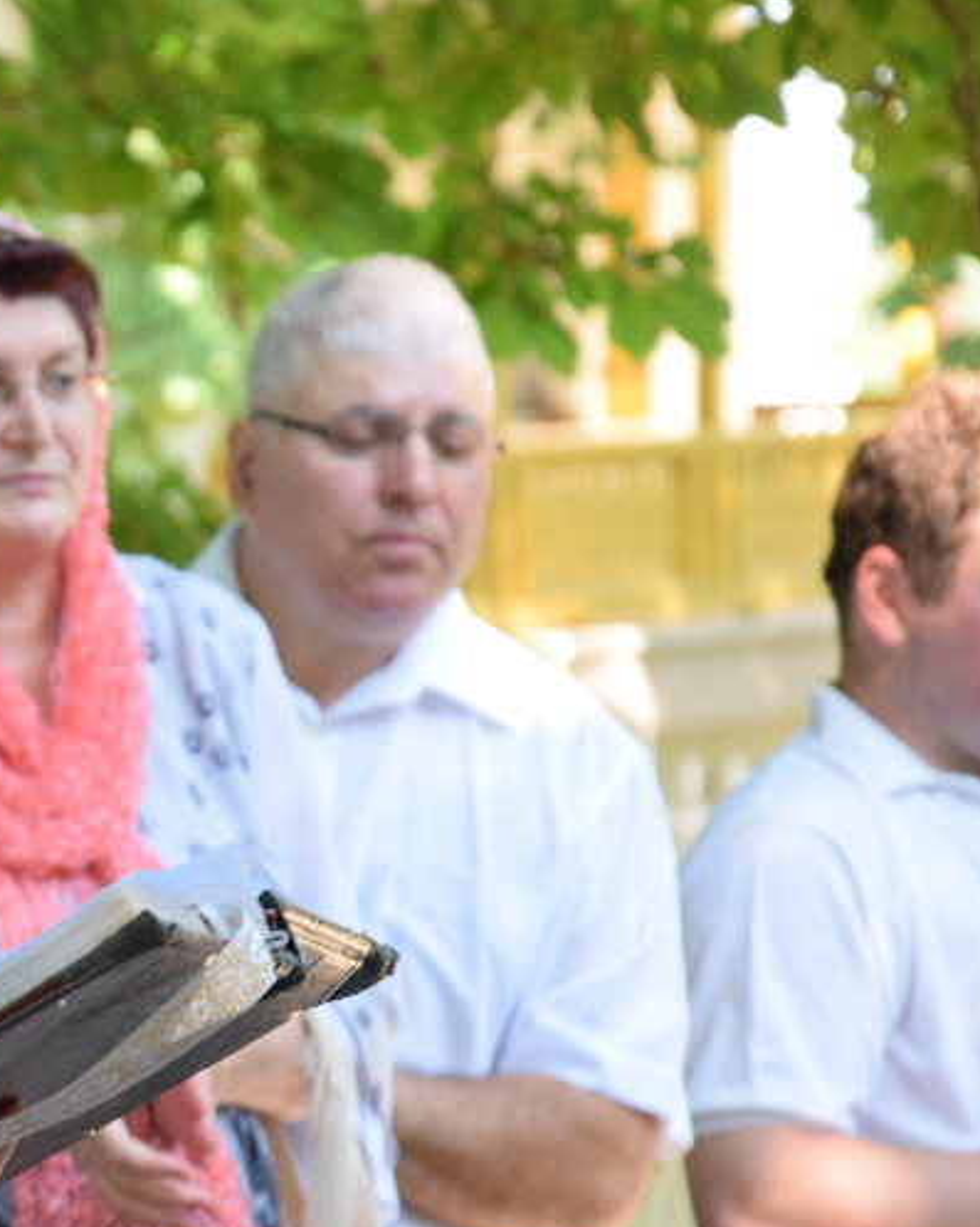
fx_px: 11104
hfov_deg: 5.0
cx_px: -491
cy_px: 765
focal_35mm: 306
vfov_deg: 6.3
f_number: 5.6
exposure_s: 1/100
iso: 500
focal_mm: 90
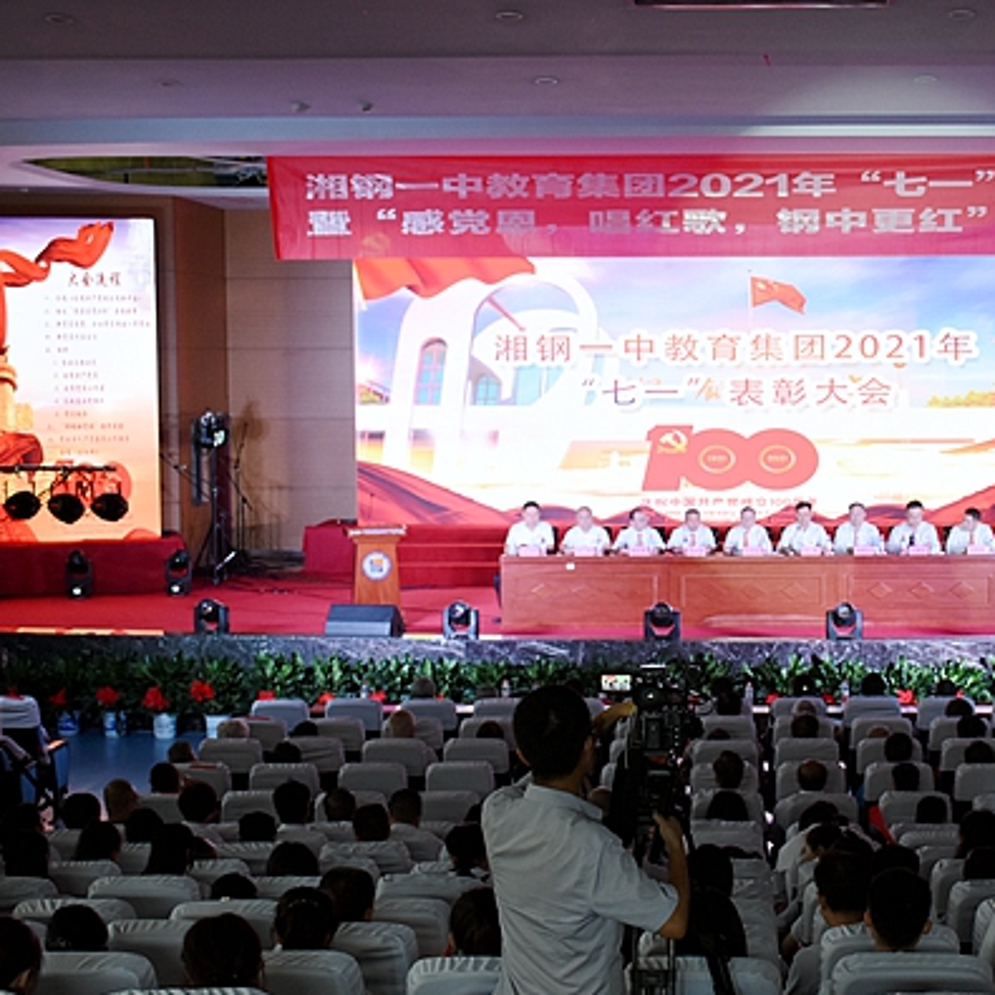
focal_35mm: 62
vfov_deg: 27.7
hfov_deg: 27.4
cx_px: 736
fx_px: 2016
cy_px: 499
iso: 1000
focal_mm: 32
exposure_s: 1/100
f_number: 5.6
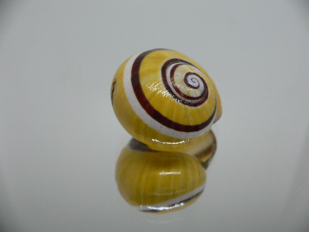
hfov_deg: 52.6
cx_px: 154
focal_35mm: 35
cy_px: 116
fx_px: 312
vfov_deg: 40.7
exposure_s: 1/60
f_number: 2.8
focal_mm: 4.6
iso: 200
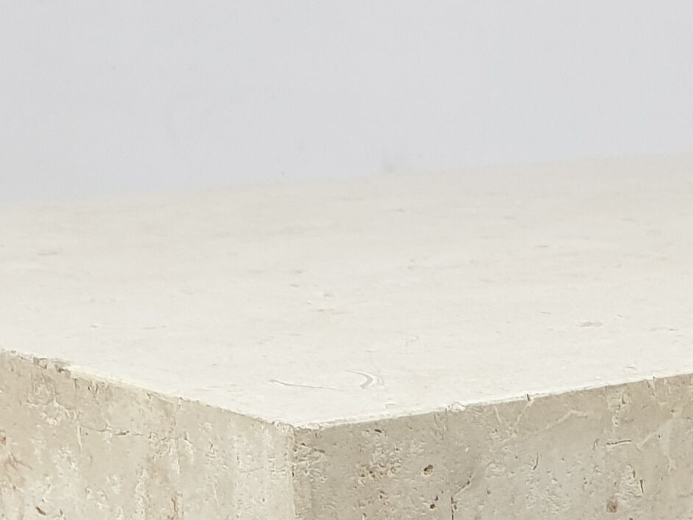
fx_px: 2222
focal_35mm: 111
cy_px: 945
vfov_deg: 12.2
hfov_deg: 17.4
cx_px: 653
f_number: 2.4
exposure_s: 1/100
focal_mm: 4.3
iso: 64
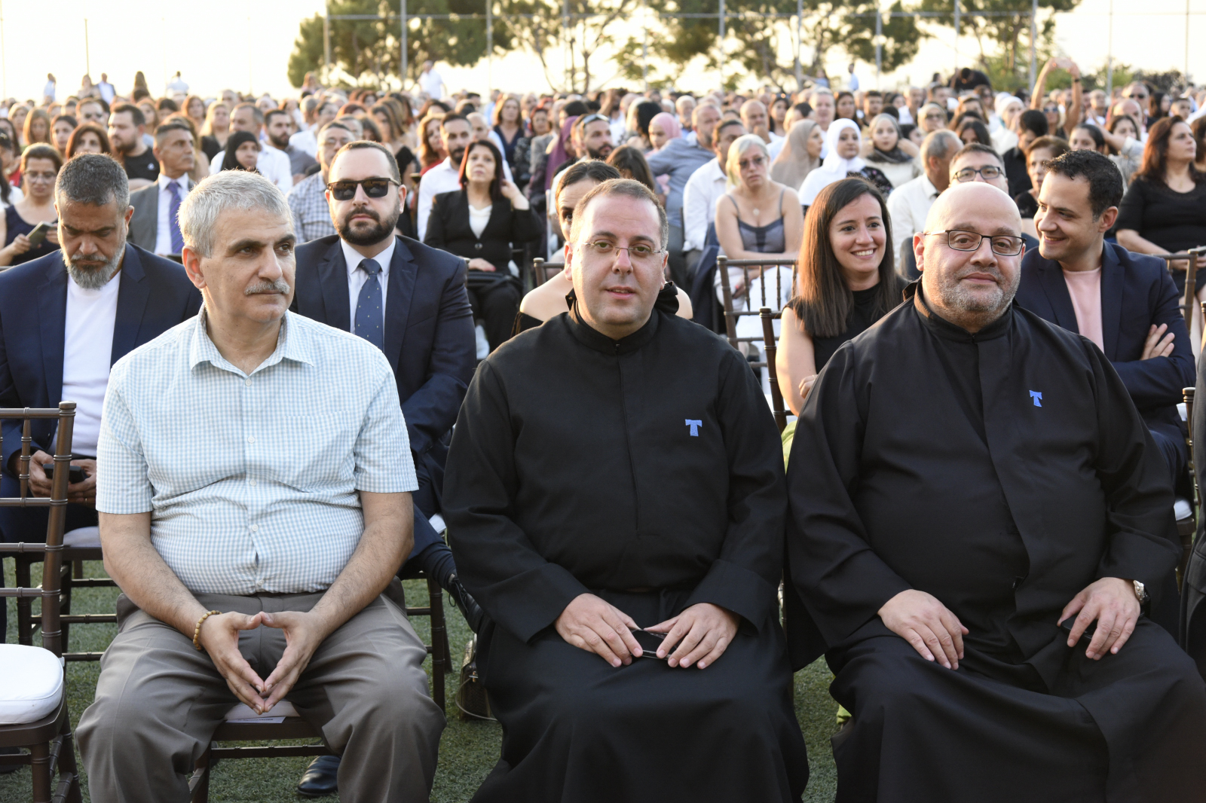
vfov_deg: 21.9
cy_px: 402
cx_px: 603
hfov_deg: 32.4
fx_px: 2076
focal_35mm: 62
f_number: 5
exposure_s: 1/400
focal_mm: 62
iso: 2500
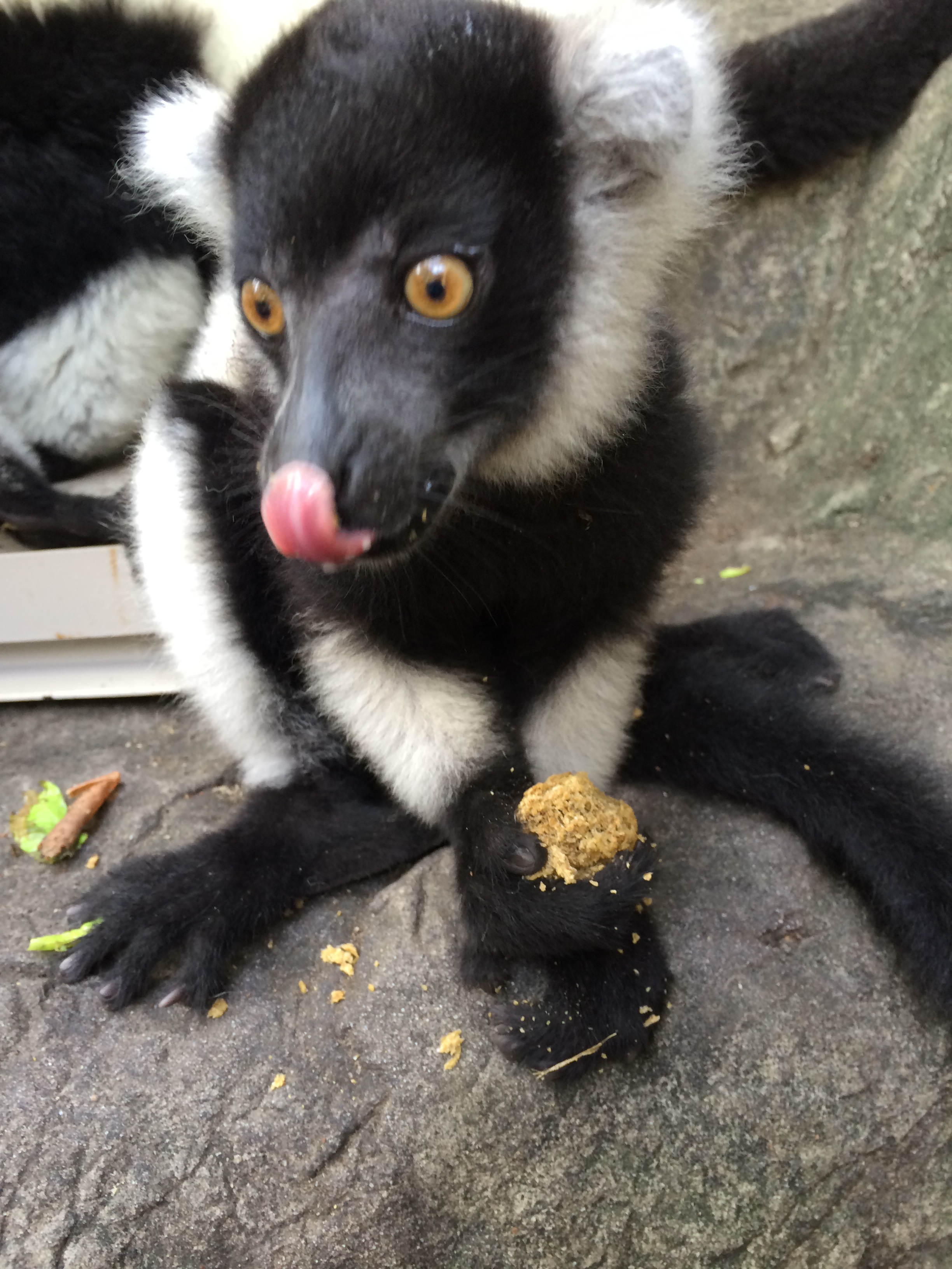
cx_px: 476
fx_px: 1063
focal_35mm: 29
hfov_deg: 48.2
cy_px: 634
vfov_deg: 61.7
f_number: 2.2
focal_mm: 4.15
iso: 64
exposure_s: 1/30
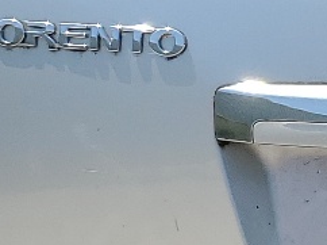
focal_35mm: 172
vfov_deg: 8.6
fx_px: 1623
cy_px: 119
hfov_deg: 10.6
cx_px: 638
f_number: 1.5
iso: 50
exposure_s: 1/3333
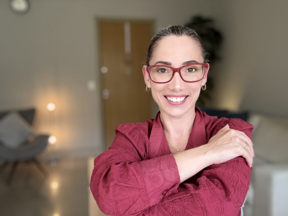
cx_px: 144
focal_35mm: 30
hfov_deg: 60.0
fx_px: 250
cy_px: 108
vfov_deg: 46.8
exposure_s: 1/76
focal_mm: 2.69
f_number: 1.9
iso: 80
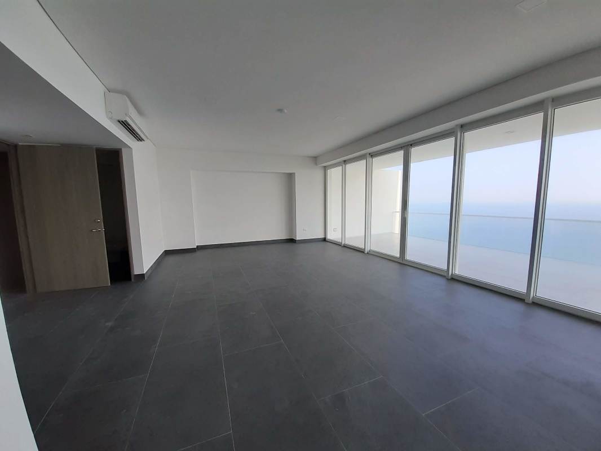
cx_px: 300
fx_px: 226
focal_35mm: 13
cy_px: 226
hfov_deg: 106.2
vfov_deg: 89.9
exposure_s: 1/267
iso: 40
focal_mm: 1.13
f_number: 2.2
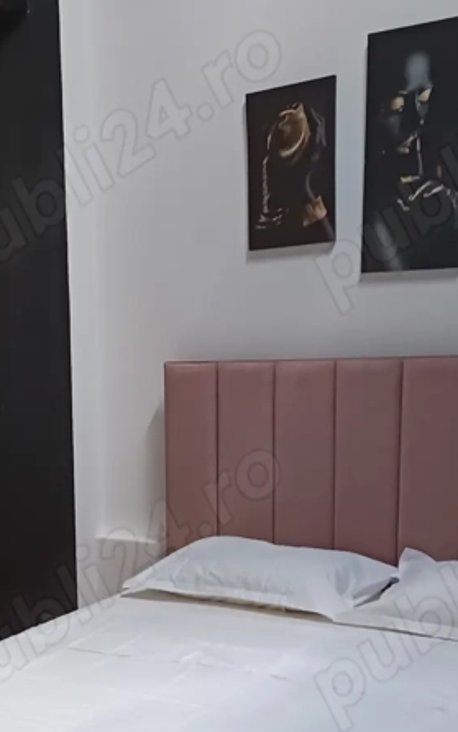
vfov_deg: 34.3
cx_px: -89
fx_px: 1138
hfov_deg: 21.2
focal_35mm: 57
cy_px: 609
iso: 2375
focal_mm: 5.31
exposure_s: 1/20
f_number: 1.7
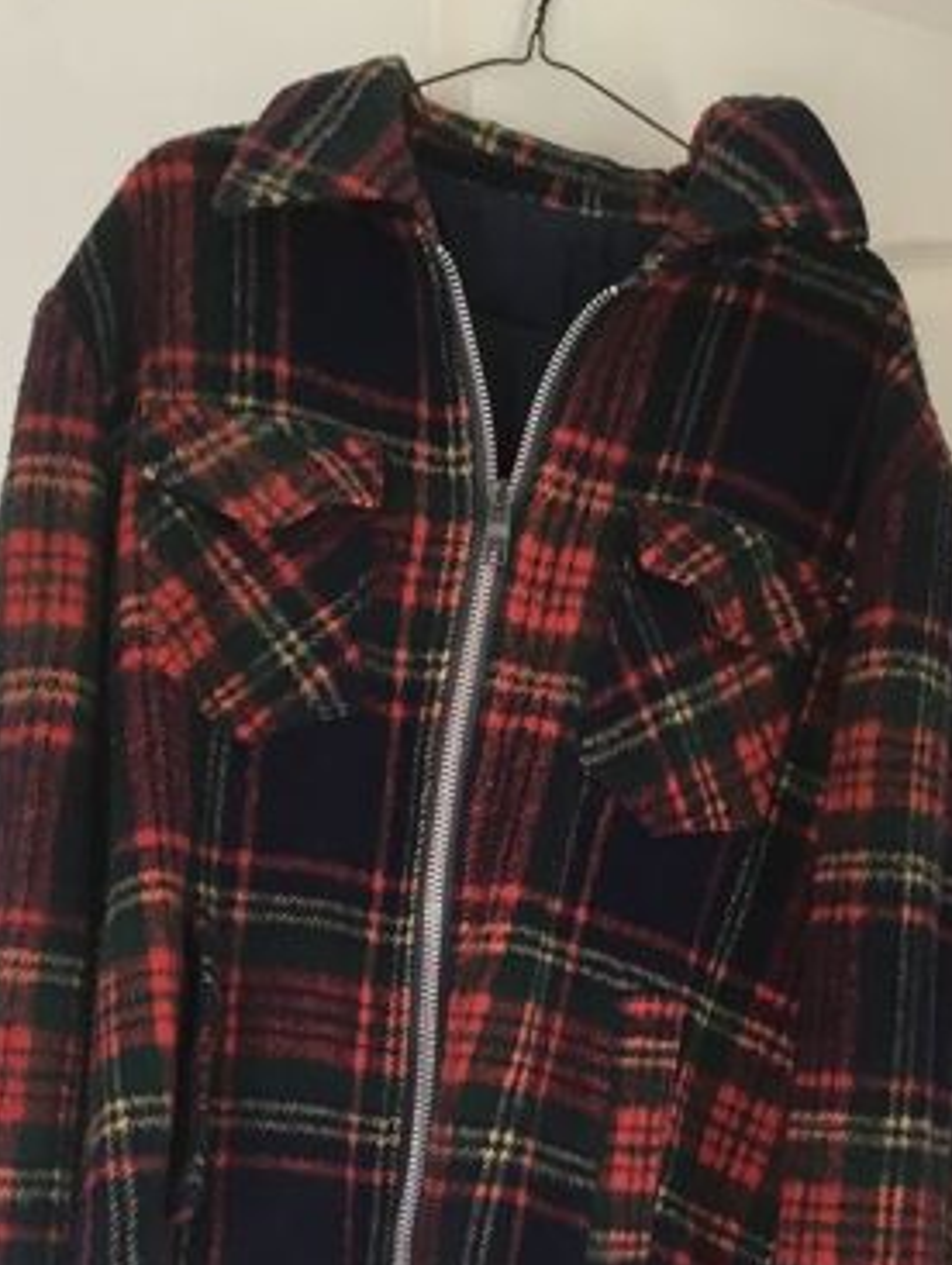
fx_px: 1977
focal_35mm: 54
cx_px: 469
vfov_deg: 34.2
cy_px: 1058
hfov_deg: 27.1
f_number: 2.4
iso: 32
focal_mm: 3.3
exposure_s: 1/33
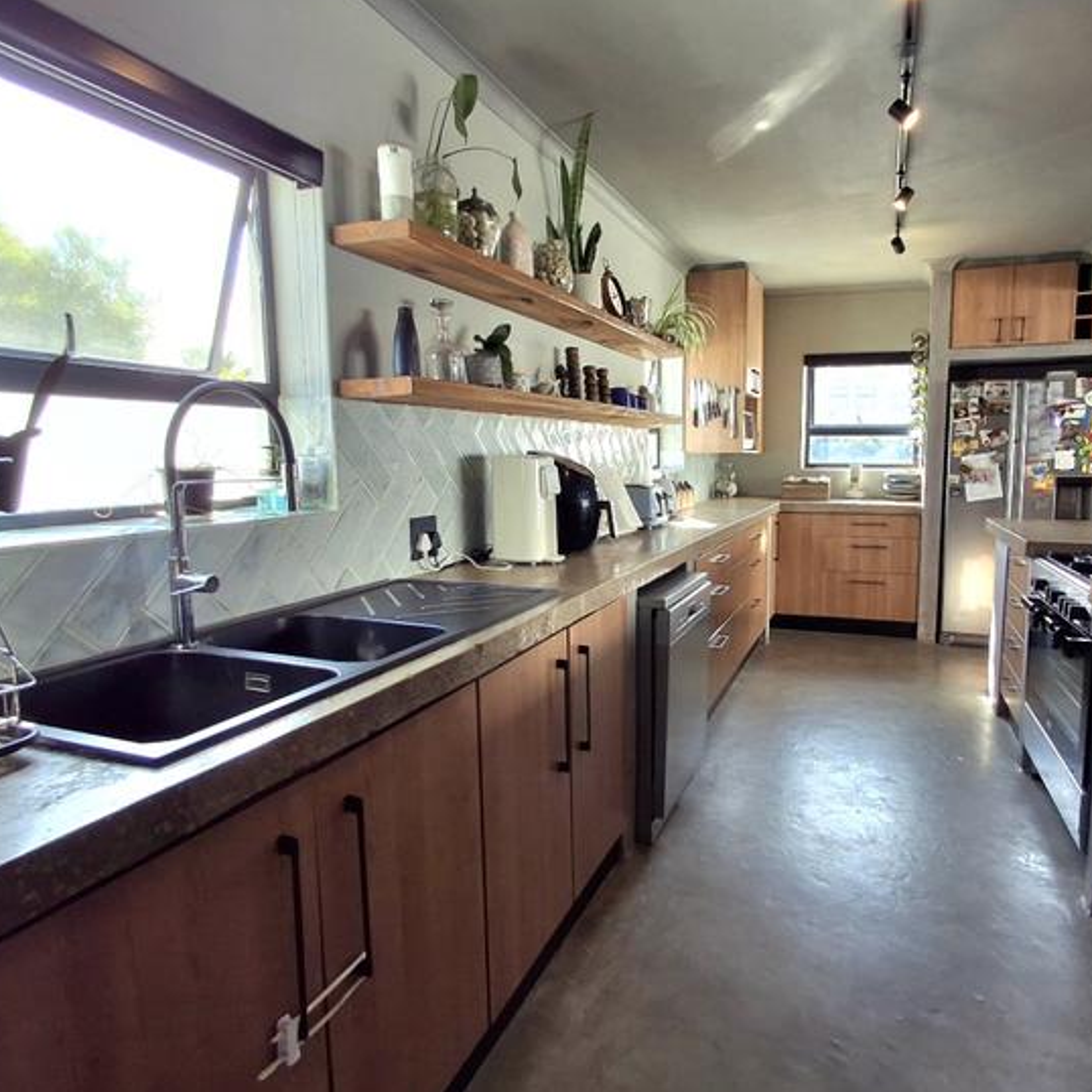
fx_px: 749
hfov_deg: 71.9
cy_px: 553
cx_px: 603
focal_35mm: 21
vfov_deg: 72.1
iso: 40
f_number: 2.2
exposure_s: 1/120
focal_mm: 1.64
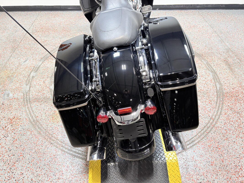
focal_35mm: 26
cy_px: 92
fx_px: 183
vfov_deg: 53.1
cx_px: 122
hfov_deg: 67.3
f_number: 1.6
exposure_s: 1/120
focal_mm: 5.96
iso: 100
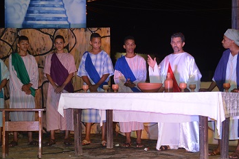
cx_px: 127
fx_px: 412
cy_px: 102
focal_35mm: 62
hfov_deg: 32.4
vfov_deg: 21.8
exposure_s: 1/60
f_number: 4
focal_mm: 24
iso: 1000
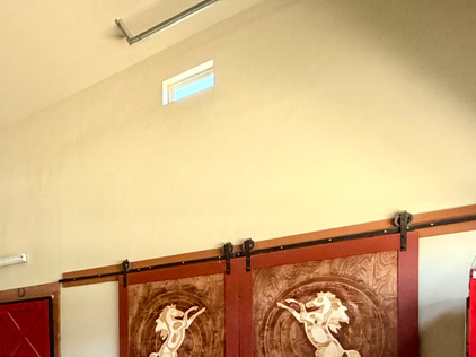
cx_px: 21
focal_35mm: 34
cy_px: 371
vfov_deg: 36.7
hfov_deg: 46.8
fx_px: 467
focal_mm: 2.22
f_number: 2.2
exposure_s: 1/79
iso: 320
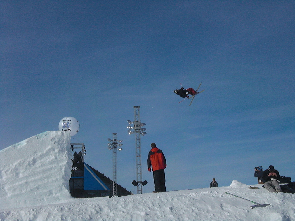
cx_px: 148
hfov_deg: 26.0
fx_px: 639
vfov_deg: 19.6
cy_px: 110
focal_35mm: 75
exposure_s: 1/1600
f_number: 8
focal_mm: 12.47
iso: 200
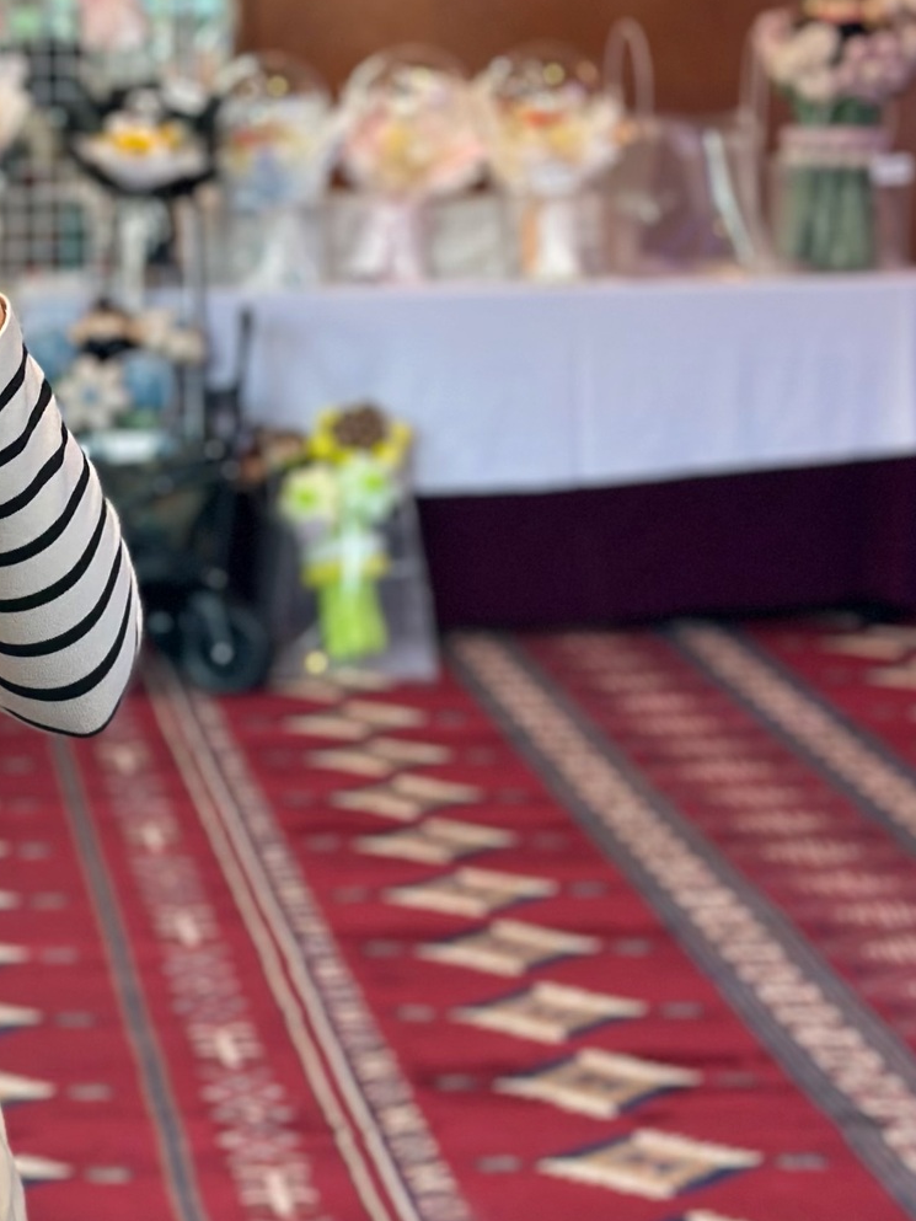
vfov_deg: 16.9
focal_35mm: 116
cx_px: -63
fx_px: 4092
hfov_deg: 12.6
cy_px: 456
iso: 80
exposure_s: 1/50
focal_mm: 6.86
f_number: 1.78
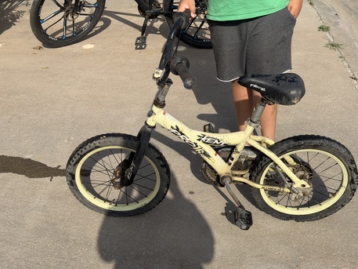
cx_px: 179
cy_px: 134
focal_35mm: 48
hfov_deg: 39.6
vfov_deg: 30.3
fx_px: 497
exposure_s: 1/5587
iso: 64
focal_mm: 6.76
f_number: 1.78
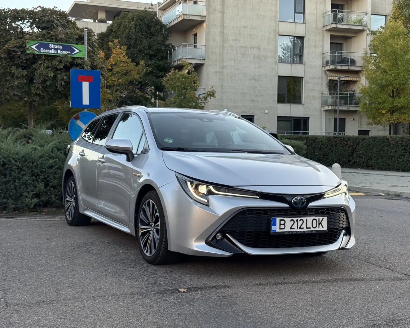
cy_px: 165
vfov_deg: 29.7
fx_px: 619
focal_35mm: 51
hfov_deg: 36.6
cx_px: 219
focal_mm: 6.76
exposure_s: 1/477
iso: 64
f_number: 1.78
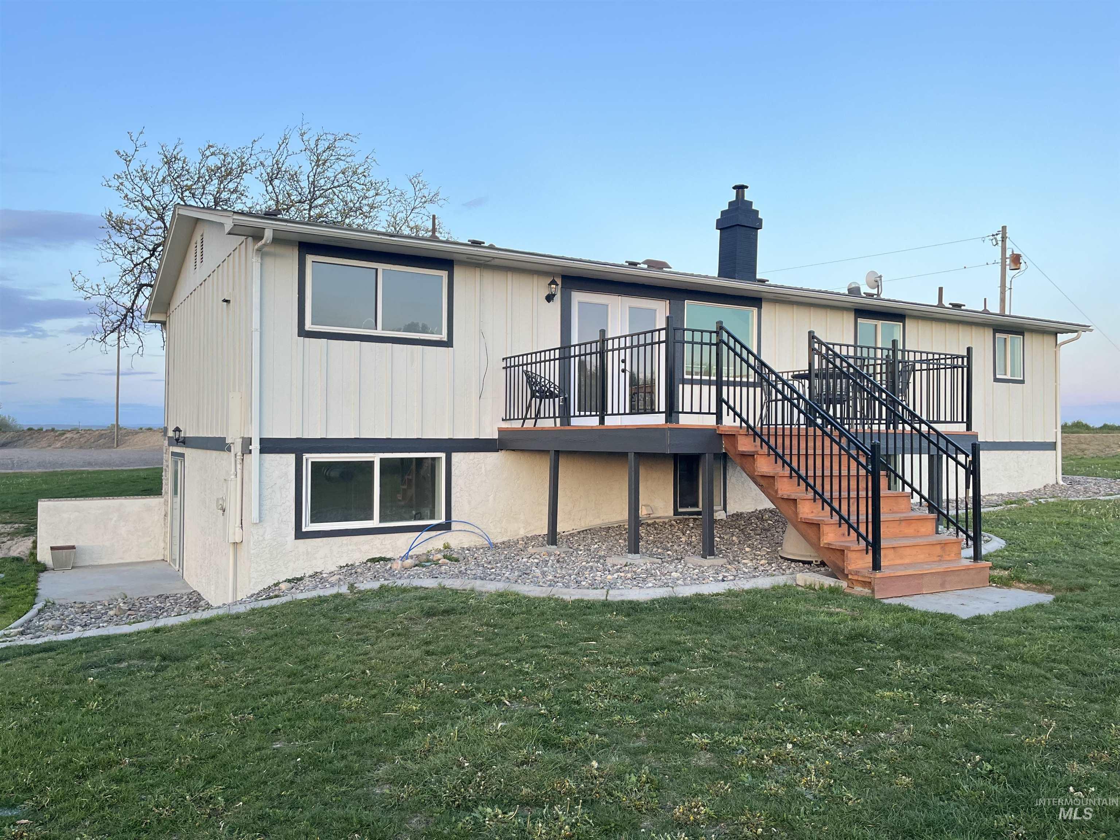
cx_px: 560
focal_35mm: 26
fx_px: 841
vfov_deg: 53.1
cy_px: 420
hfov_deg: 67.3
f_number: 1.6
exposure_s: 1/121
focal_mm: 5.1
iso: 125
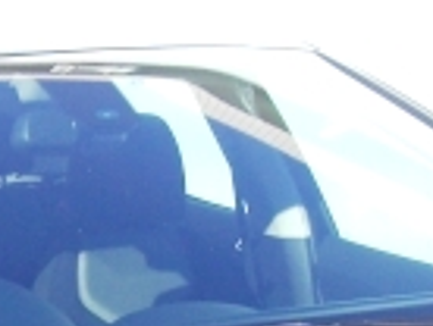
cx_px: 113
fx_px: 2205
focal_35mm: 176
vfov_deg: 8.3
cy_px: 489
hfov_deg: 11.2
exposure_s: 1/160
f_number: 5.6
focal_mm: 7.9
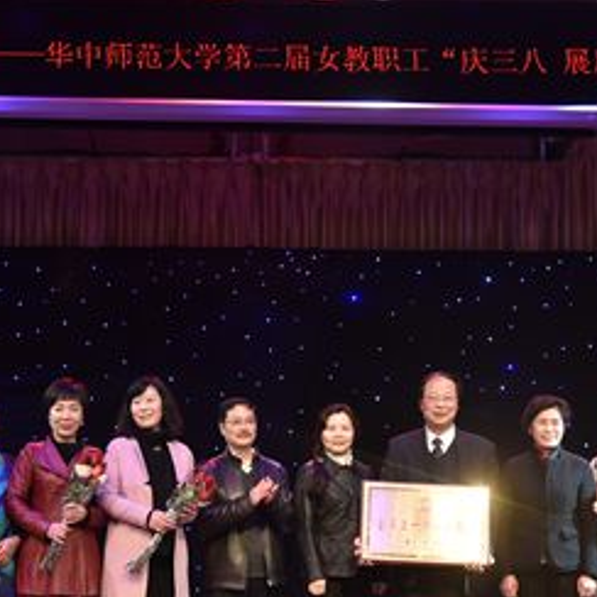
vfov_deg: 19.9
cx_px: 269
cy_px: 380
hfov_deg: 19.9
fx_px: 1698
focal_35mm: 87
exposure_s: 1/125
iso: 800
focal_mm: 50
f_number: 4
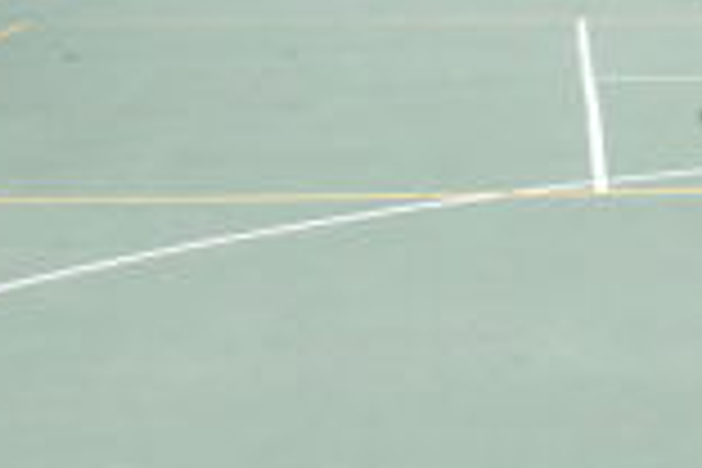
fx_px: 2242
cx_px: 857
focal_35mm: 115
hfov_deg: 17.0
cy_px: -83
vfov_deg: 11.7
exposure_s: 1/200
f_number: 22
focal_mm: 18
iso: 1600
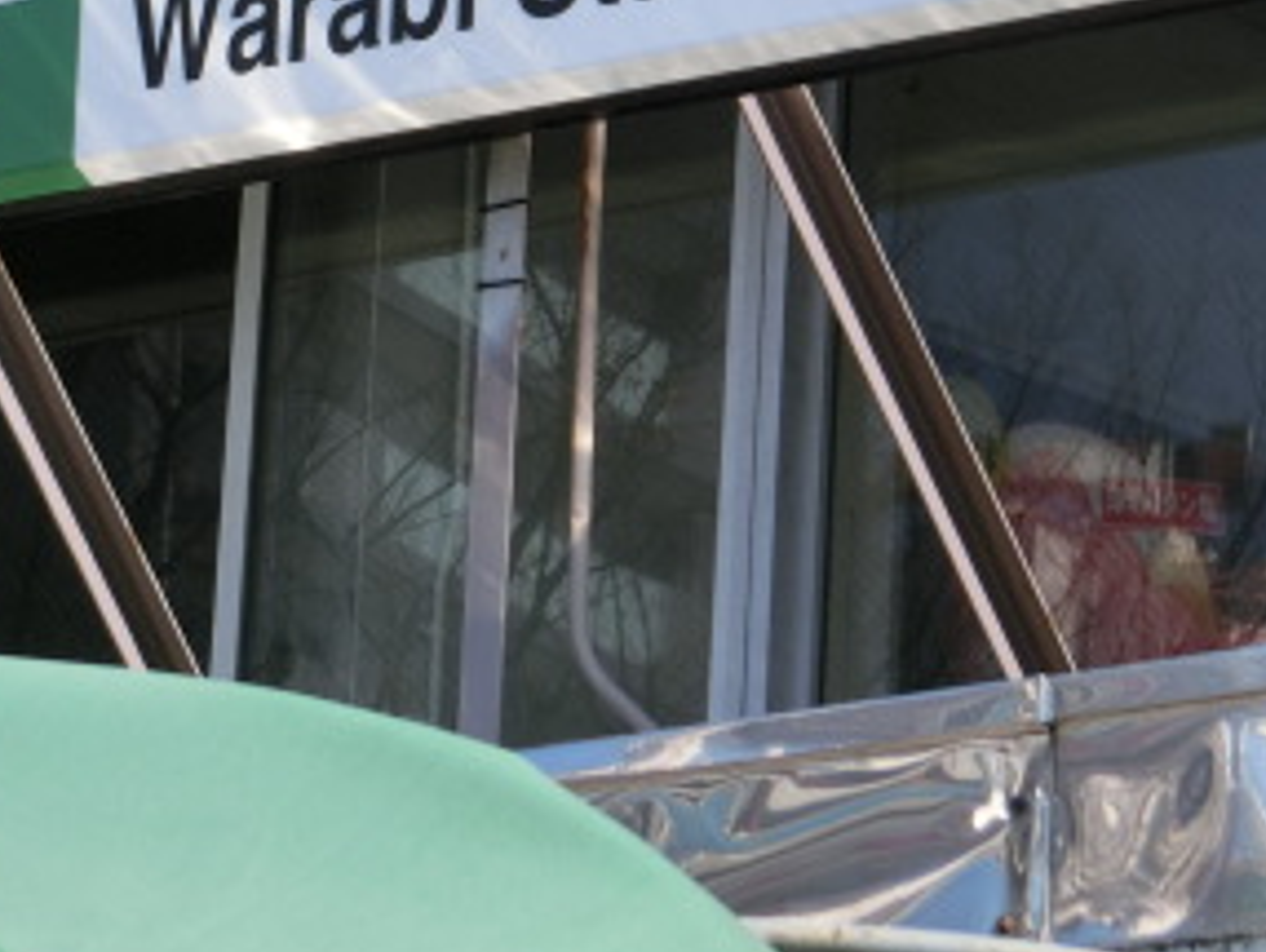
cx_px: 713
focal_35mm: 277
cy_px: -9
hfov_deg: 7.1
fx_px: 10139
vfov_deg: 5.4
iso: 80
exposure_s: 1/200
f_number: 5.7
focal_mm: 22.1
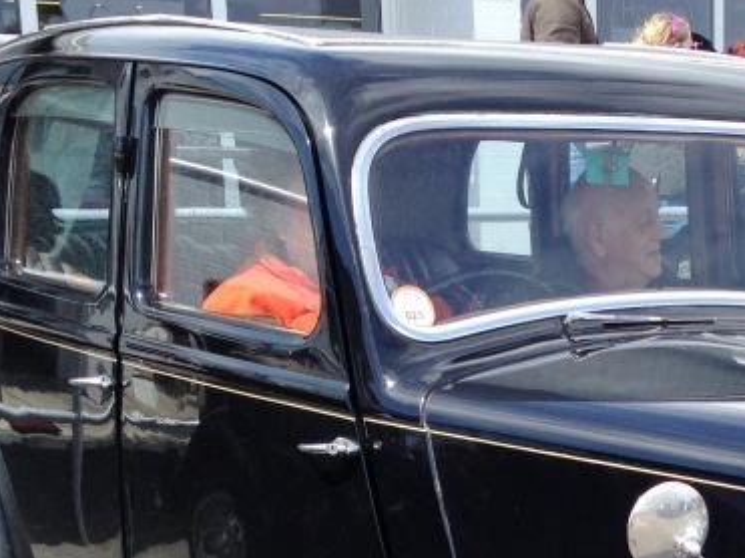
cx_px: 769
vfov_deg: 15.7
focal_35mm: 91
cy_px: 637
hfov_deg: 20.7
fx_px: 1958
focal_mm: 4.12
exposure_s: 1/602
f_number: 2.4
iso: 50
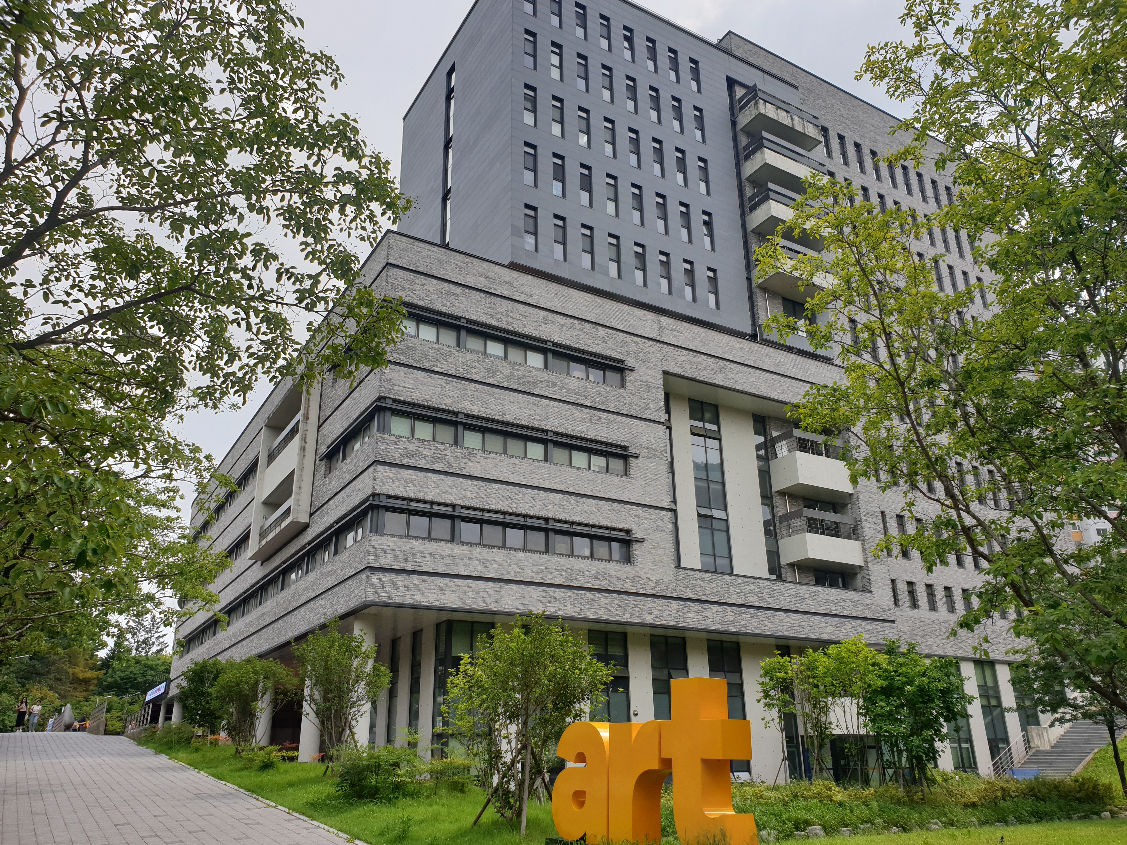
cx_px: 564
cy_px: 422
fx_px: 846
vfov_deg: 53.1
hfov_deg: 67.3
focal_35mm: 26
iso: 50
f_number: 2.4
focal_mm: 4.3
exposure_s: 1/1387
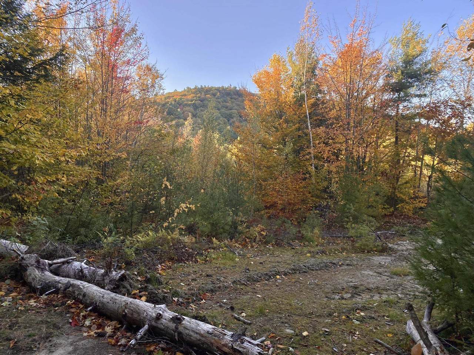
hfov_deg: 67.3
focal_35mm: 26
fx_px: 356
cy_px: 178
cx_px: 237
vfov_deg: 53.1
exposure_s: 1/738
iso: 32
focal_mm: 4.25
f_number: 1.8
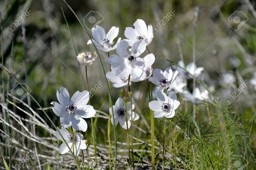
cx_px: 128
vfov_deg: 13.0
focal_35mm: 105
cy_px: 85
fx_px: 746
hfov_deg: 19.5
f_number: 8
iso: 100
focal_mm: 70
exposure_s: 1/320
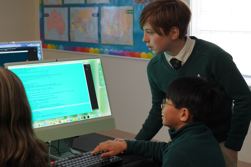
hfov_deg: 27.3
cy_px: 76
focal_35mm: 74
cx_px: 126
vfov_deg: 18.4
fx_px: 516
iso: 1000
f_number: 4
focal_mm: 42
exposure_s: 1/160
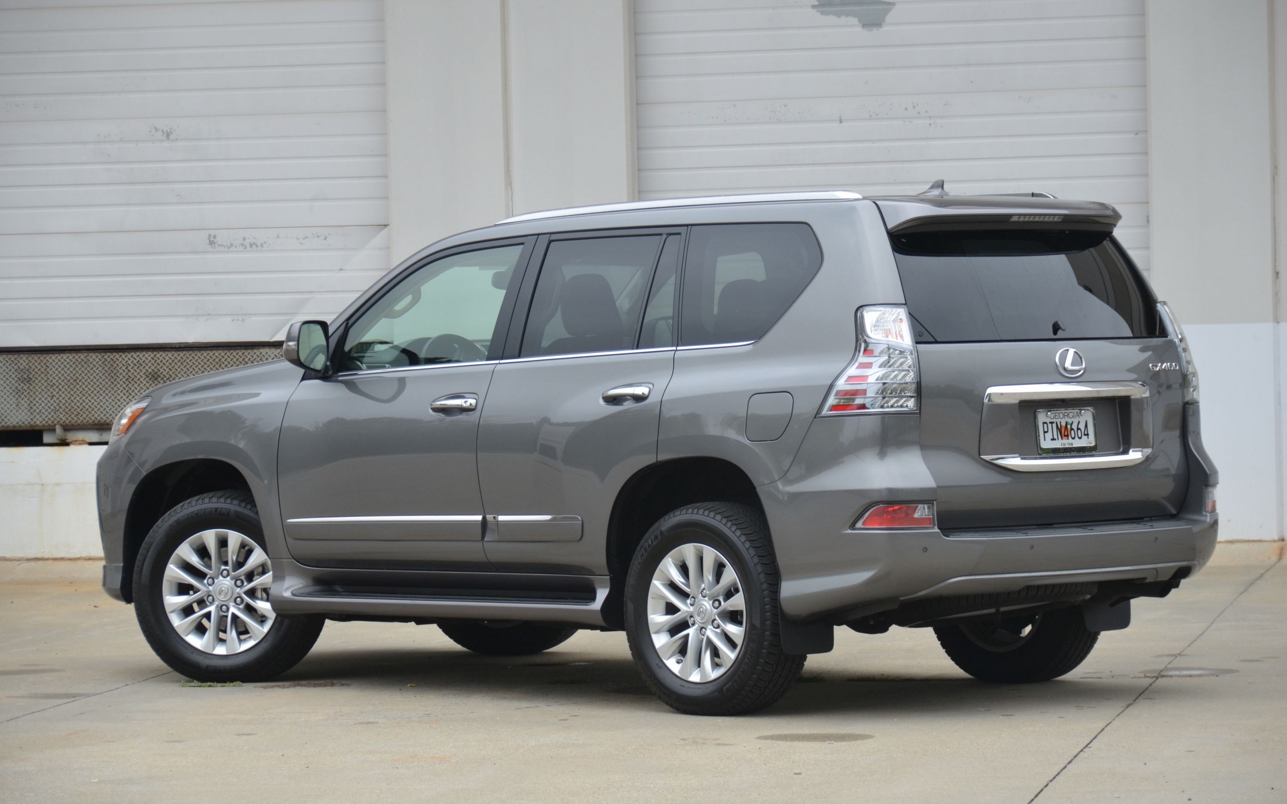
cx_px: 645
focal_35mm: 146
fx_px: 5104
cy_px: 381
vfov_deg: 9.0
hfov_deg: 14.4
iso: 450
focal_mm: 95
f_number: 5.3
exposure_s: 1/1000
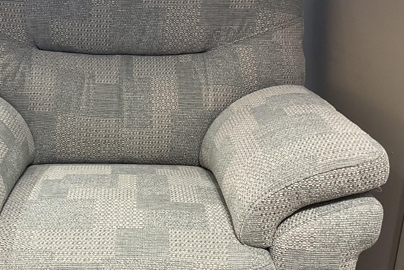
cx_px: 134
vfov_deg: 21.5
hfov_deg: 31.6
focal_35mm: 63
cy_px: 187
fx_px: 707
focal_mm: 3
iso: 80
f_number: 1.8
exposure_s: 1/50
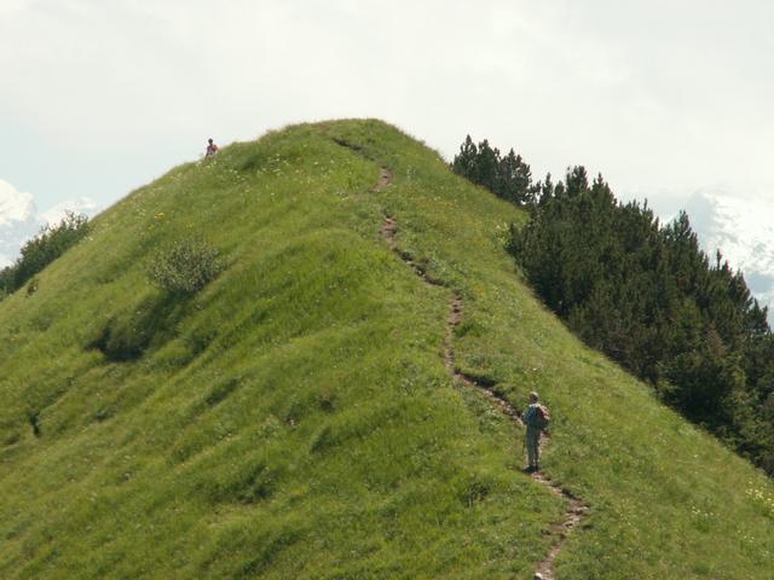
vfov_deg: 5.9
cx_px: 387
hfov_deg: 7.9
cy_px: 290
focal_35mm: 252
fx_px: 5635
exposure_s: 1/125
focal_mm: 41.25
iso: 50
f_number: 7.1
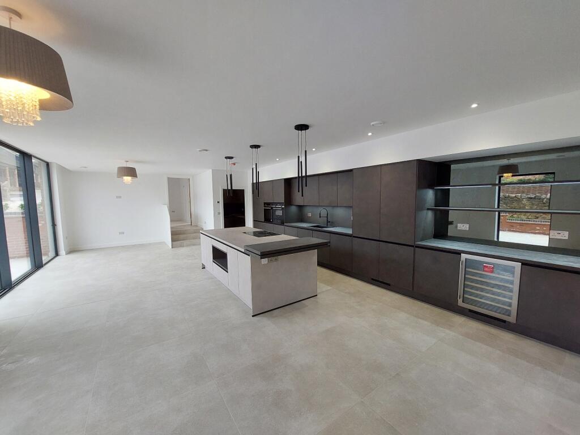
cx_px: 290
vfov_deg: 89.9
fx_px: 218
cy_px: 218
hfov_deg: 106.2
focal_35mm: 13
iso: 100
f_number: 2.2
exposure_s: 1/100
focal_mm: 1.74
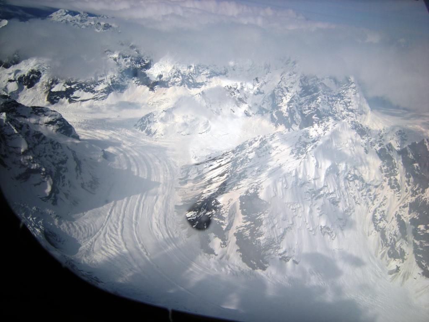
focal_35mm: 28
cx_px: 214
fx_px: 347
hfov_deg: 63.4
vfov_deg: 49.7
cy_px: 161
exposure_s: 1/833
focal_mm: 4.7
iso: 64
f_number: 5.6
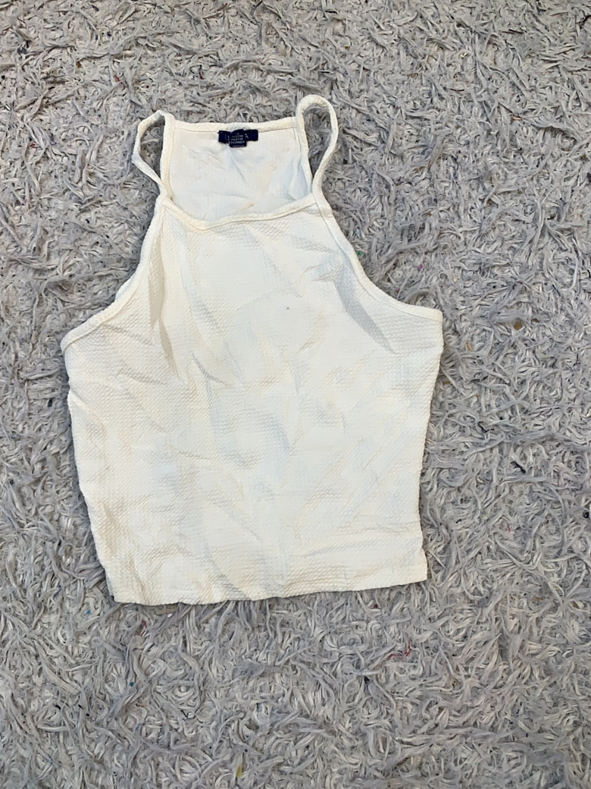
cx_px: 285
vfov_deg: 65.3
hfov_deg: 51.3
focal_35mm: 27
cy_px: 381
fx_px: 615
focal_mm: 4.25
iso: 25
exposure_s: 1/100
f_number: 1.8
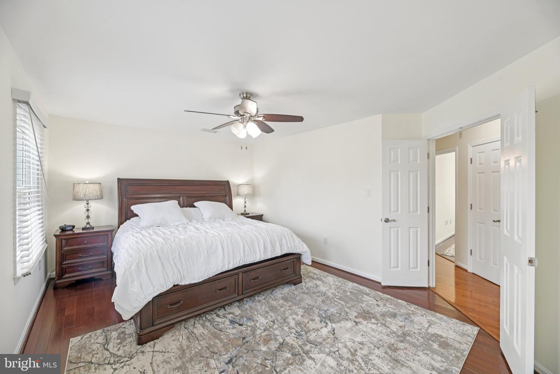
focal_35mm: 14
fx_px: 218
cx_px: 280
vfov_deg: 81.2
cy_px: 187
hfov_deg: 104.3
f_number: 8
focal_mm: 14
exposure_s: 1/15
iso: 360
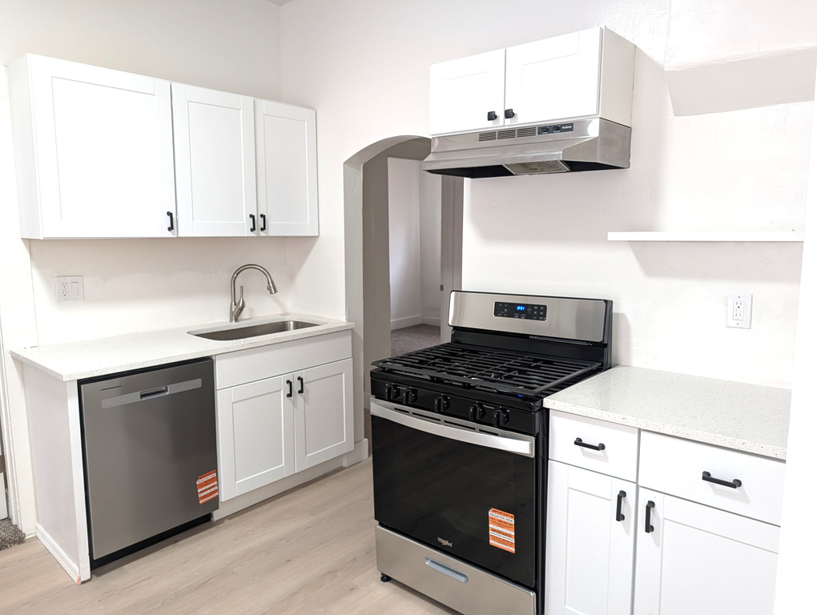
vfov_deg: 56.9
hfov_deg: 71.5
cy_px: 308
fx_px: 567
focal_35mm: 24
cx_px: 408
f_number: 1.68
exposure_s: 1/30
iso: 102
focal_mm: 6.9
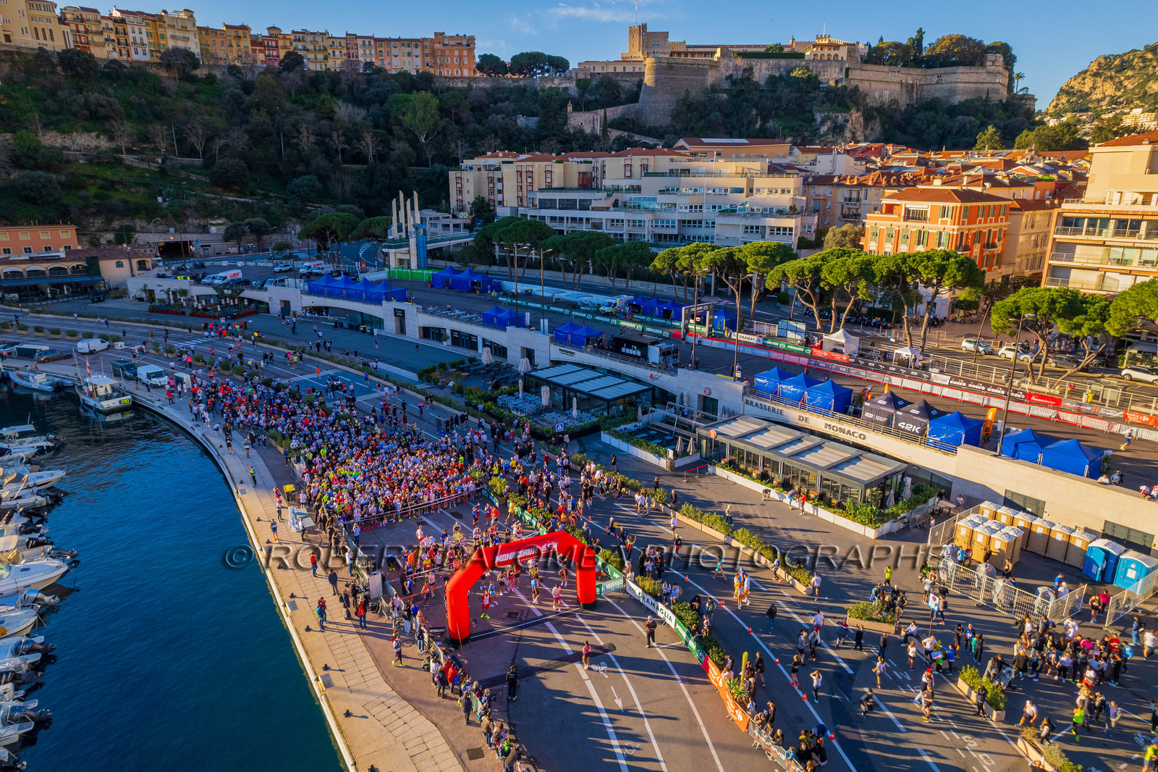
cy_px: 386
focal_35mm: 22
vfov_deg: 57.2
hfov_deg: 78.6
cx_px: 579
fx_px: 707
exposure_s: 1/25
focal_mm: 8.4
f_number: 2.8
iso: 100
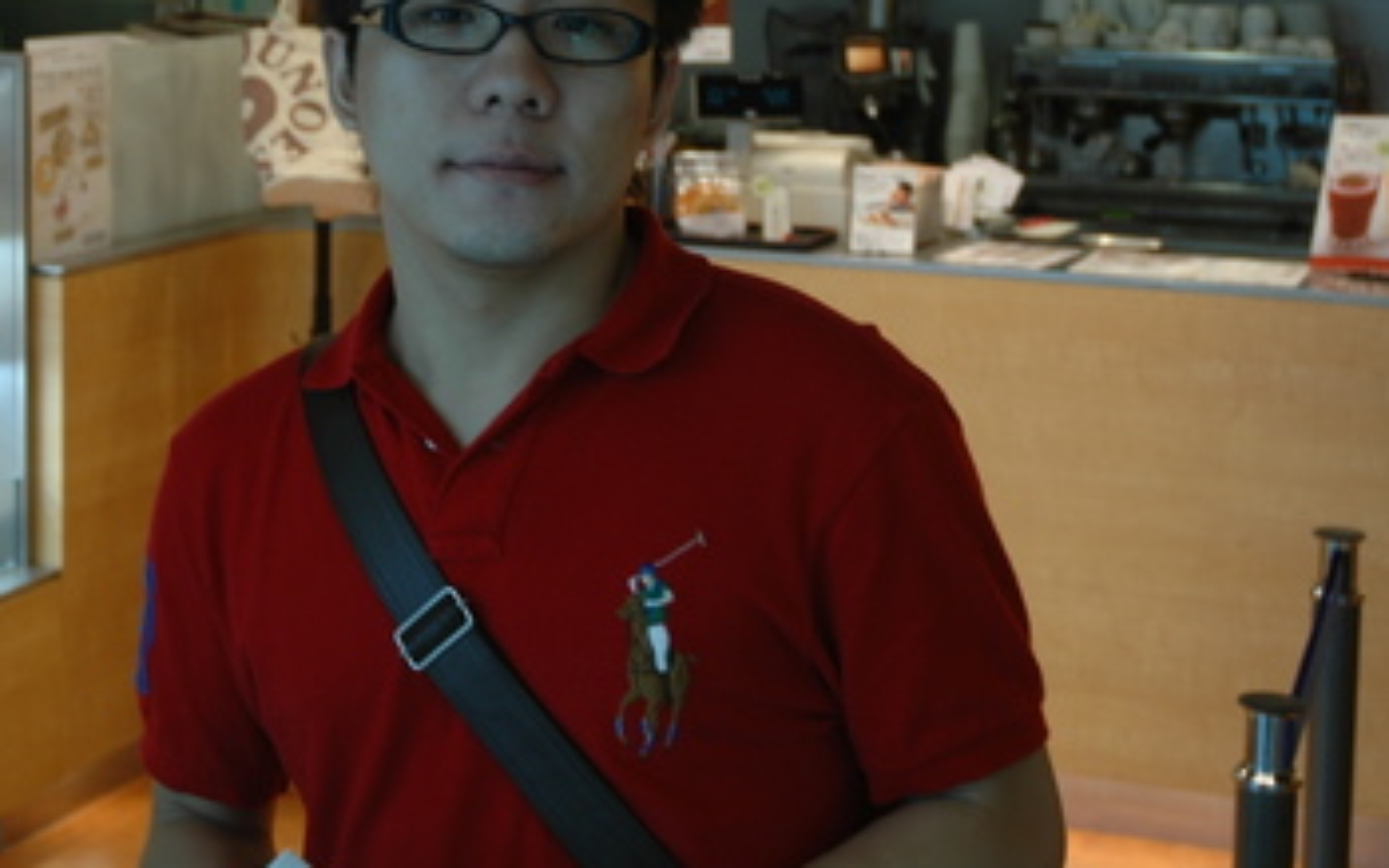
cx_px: 520
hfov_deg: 27.1
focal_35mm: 76
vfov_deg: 17.0
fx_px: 2873
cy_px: 85
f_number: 4
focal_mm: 29
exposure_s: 1/25
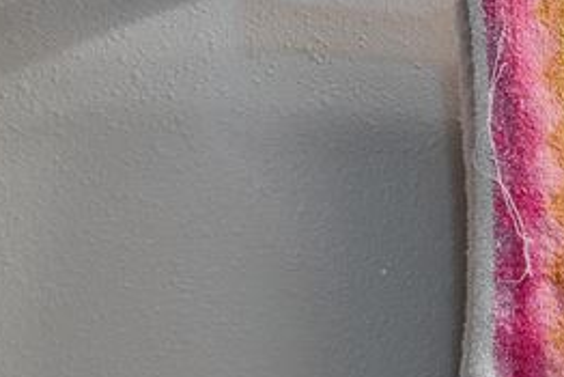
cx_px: 1244
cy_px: 329
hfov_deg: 16.1
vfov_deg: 16.3
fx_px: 1301
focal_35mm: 83
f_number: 8
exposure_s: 1/8
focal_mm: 17
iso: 400
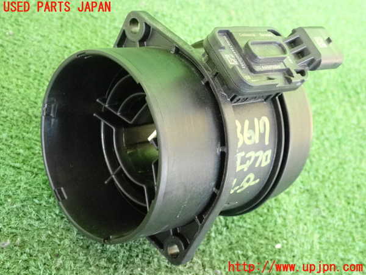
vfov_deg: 25.2
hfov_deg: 33.2
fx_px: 613
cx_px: 183
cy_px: 138
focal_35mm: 58
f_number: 3.5
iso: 2000
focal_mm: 10.35
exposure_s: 1/125
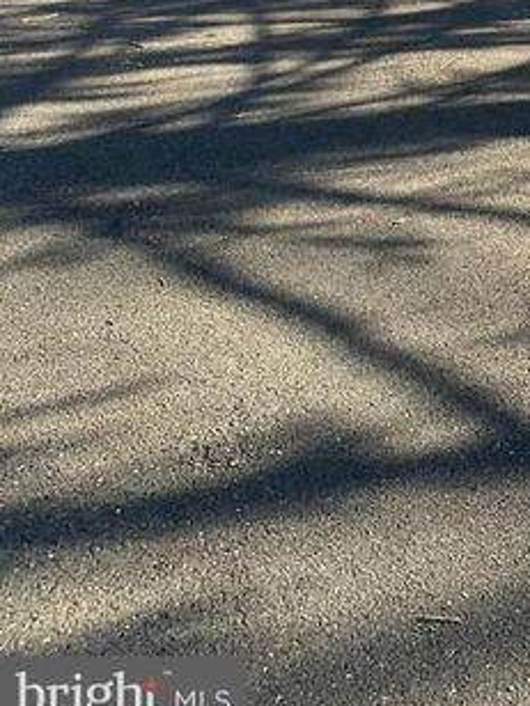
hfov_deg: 26.1
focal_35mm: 52
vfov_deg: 33.2
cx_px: 571
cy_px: -26
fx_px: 1062
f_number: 1.78
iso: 80
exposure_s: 1/773
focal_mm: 6.86
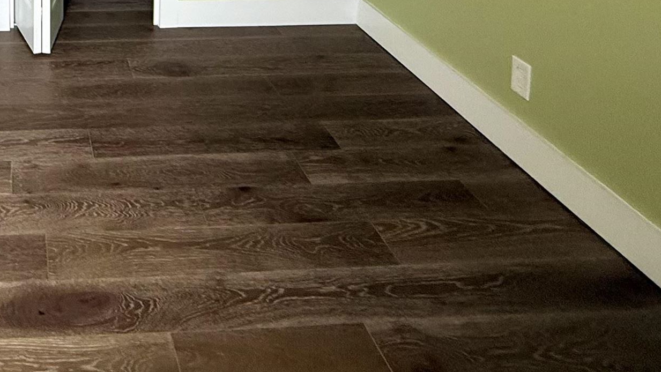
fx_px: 666
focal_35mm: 38
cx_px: 46
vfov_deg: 22.9
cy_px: -236
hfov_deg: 46.6
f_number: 2.2
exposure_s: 1/120
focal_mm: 2.22
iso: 250
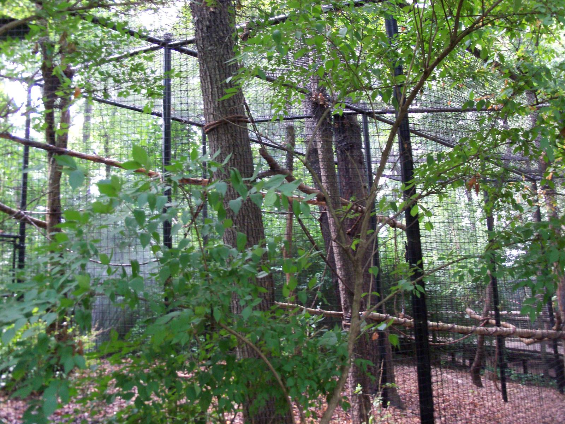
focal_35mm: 35
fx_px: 571
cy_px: 212
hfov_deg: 52.6
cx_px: 282
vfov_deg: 40.7
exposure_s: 1/30
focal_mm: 6.3
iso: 200
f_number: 3
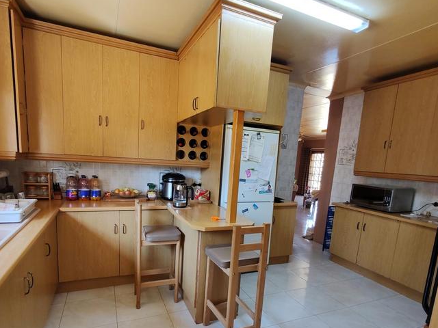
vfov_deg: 65.3
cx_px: 207
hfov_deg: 81.7
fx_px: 253
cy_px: 197
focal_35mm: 20
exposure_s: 1/33
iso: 80
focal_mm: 1.96
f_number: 2.2
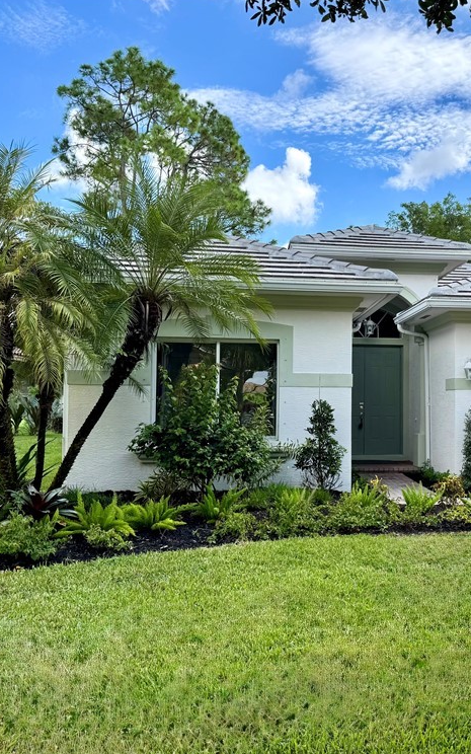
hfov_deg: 35.4
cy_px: 379
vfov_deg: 55.3
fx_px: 719
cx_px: 360
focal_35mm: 35
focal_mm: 6.76
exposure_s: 1/2959
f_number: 1.78
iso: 80
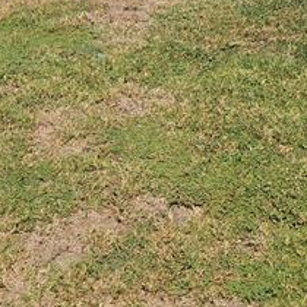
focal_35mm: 62
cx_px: 111
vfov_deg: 25.9
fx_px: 622
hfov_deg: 27.6
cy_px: -18
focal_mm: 6.3
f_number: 1.7
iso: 10
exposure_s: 1/970
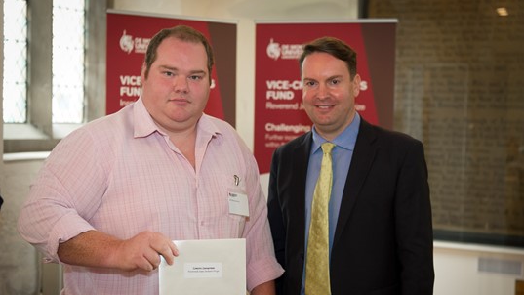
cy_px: 174
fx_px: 806
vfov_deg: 20.7
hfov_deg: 36.0
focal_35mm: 58
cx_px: 263
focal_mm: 55
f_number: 4
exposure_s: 1/125
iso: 4000
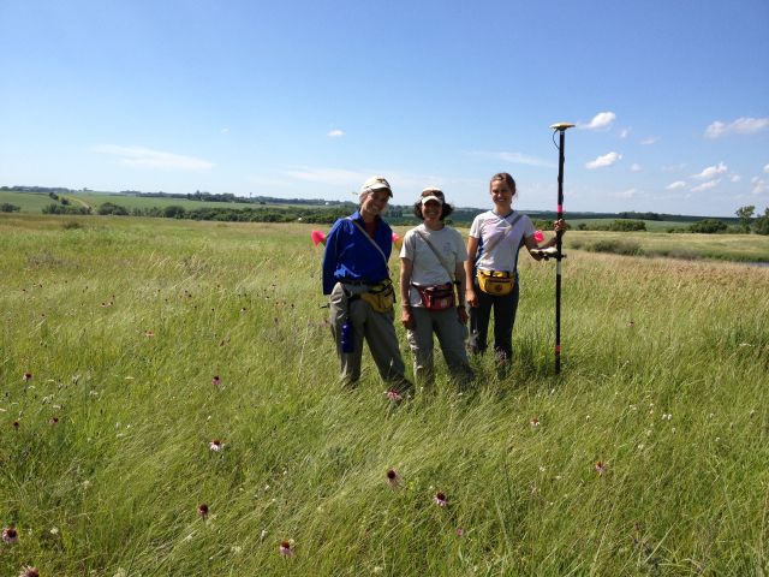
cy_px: 288
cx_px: 384
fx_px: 778
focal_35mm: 35
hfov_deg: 52.6
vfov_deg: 40.7
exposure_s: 1/1783
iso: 50
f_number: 2.4
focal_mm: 4.28
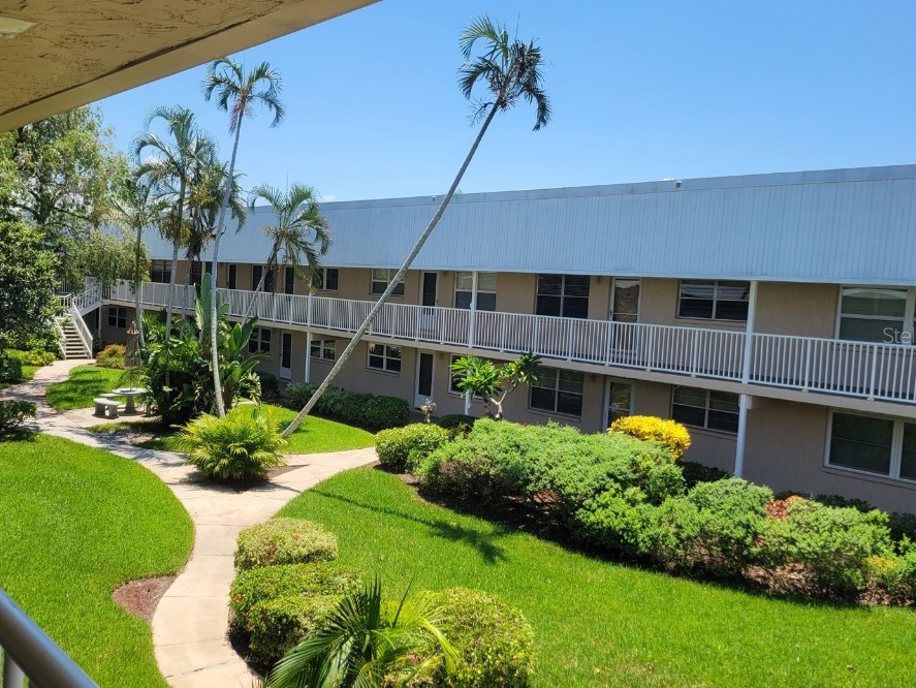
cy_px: 335
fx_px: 794
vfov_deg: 46.8
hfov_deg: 59.9
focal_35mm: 30
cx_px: 451
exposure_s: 1/1641
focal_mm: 5.4
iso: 40
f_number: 1.8
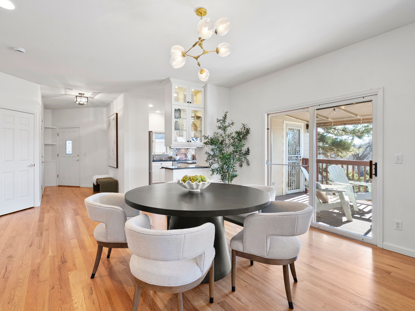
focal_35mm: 18
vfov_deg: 71.6
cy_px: 153
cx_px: 186
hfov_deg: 87.5
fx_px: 216
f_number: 8
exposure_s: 1/5
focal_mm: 16
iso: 640
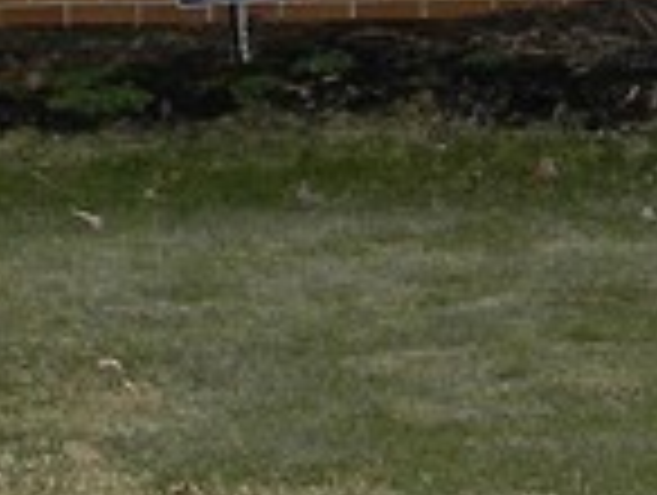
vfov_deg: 5.1
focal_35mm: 287
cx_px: 1107
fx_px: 5456
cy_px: -414
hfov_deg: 6.8
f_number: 3.8
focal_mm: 7.3
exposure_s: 1/694
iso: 80
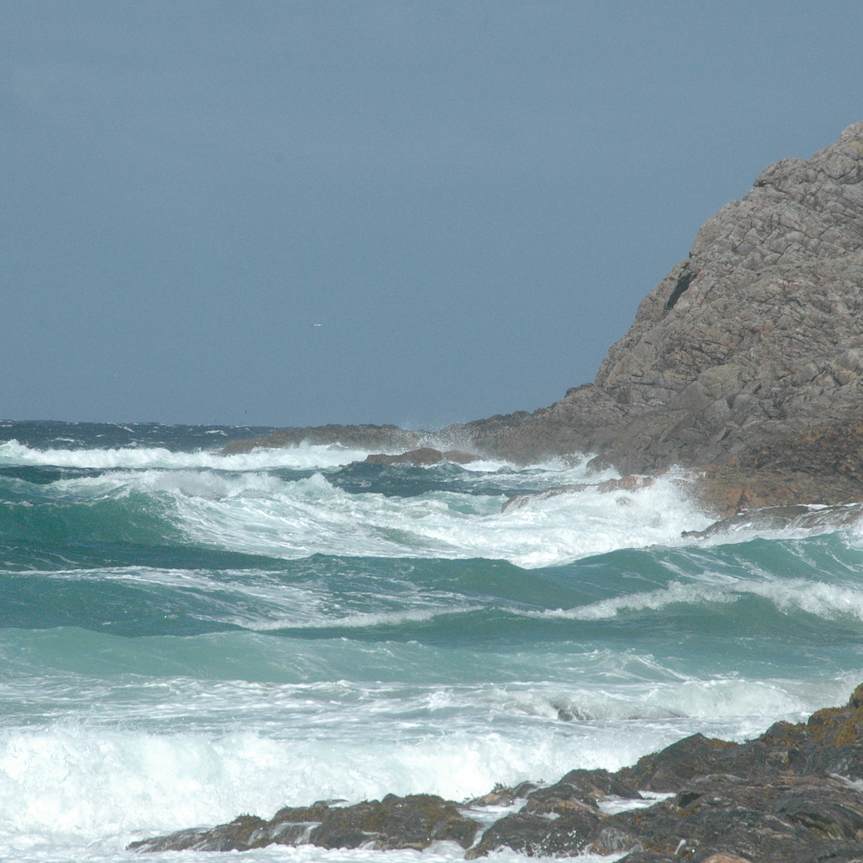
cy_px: 432
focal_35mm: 327
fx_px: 9223
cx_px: 376
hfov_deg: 5.4
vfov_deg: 5.4
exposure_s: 1/2000
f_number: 11
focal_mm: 170
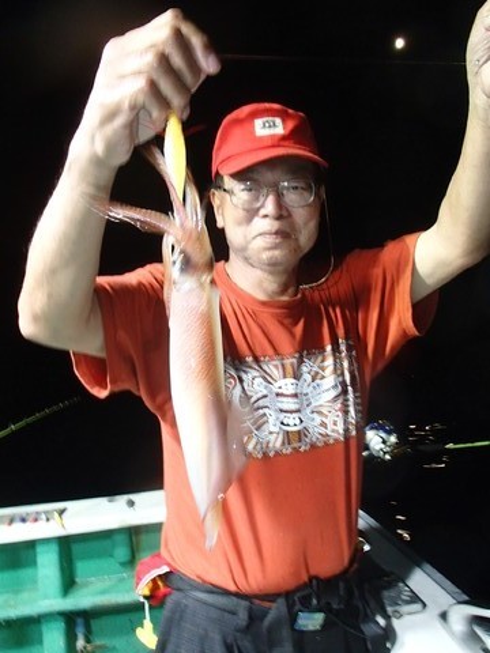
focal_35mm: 28
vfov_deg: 63.4
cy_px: 326
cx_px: 245
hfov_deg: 49.7
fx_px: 528
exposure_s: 1/30
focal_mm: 5
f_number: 3.9
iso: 400
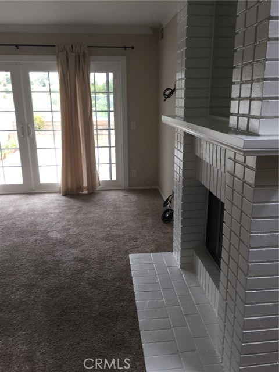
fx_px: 312
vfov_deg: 61.7
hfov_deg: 48.2
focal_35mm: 29
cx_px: 140
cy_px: 186
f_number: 2.2
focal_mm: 4.15
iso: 32
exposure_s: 1/60
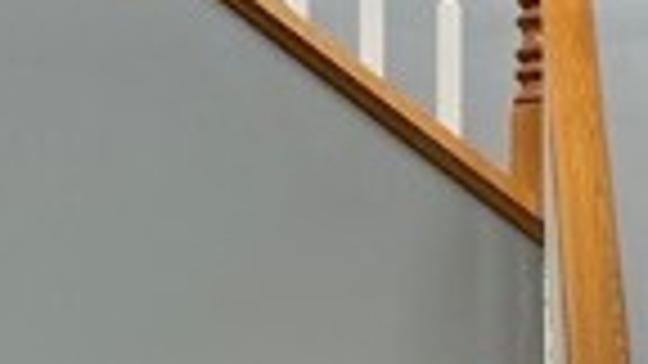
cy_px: 670
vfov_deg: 7.8
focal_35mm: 151
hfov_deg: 14.2
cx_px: 189
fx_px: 2595
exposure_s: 1/121
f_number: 1.6
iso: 80
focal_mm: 4.2
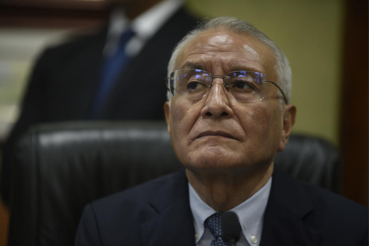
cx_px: 184
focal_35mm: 200
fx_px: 2050
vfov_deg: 6.9
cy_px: 123
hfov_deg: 10.3
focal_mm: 200
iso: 2000
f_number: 2.8
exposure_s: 1/200
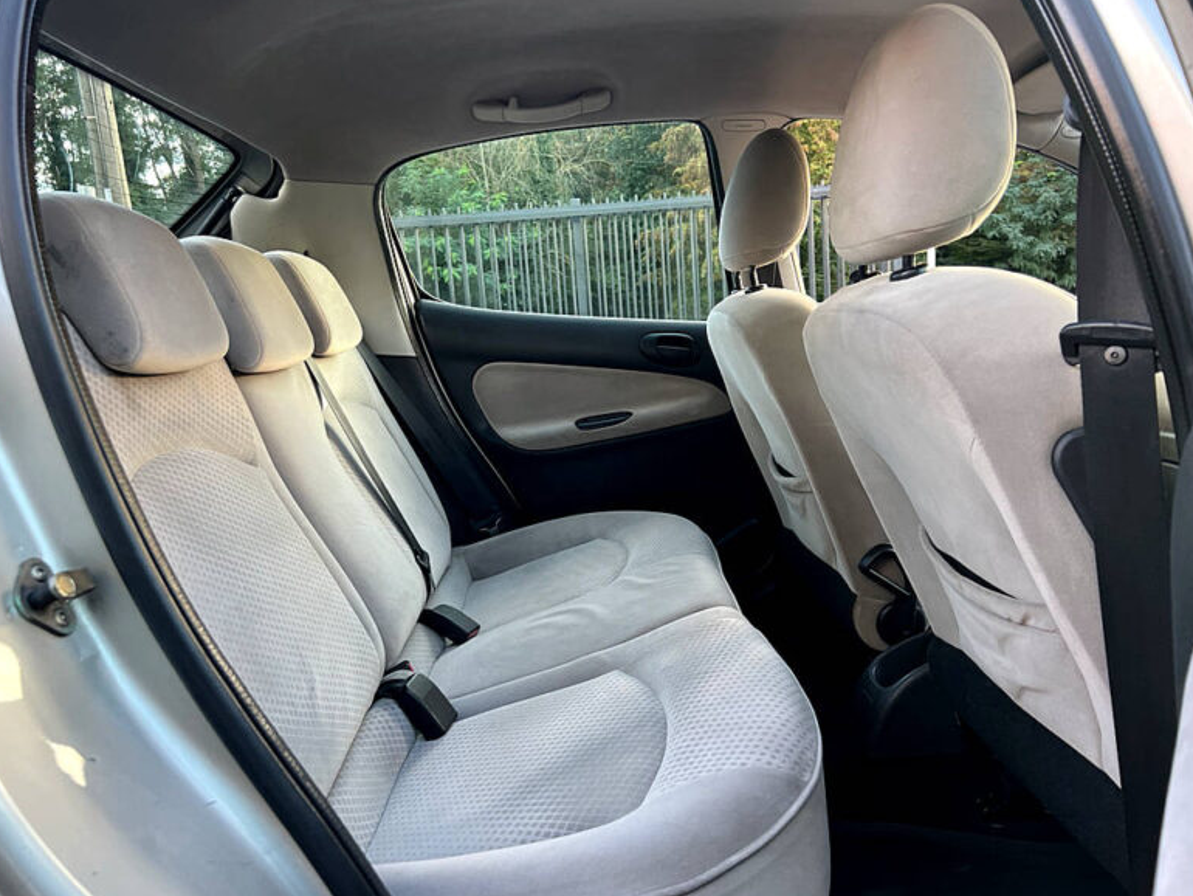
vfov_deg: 51.4
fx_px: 931
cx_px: 589
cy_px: 445
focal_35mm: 27
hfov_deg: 65.3
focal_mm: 5.7
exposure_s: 1/121
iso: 100
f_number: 1.5
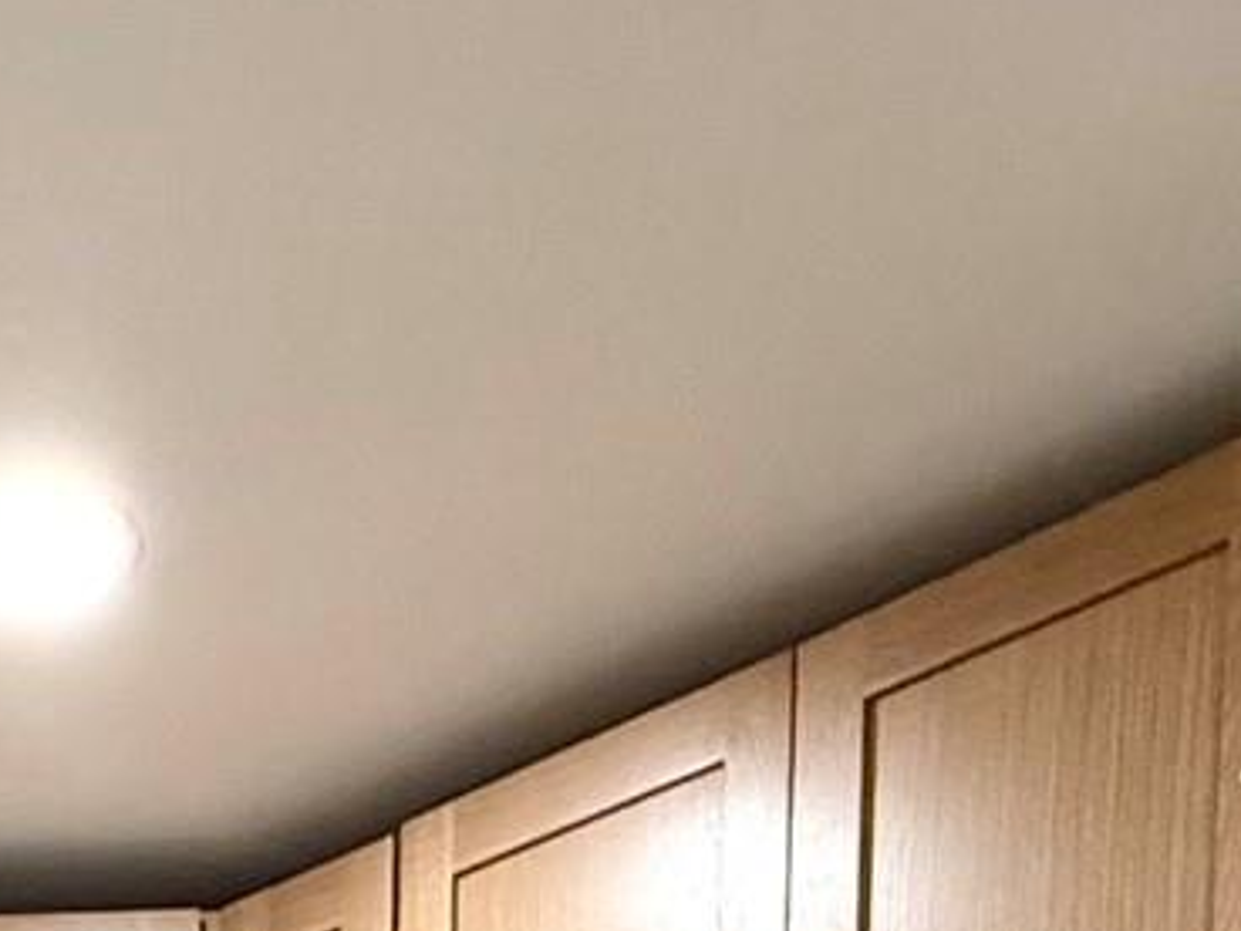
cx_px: 0
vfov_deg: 13.7
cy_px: 2223
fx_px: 2796
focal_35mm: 78
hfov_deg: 23.9
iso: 320
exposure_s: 1/120
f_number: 2.2
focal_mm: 2.22
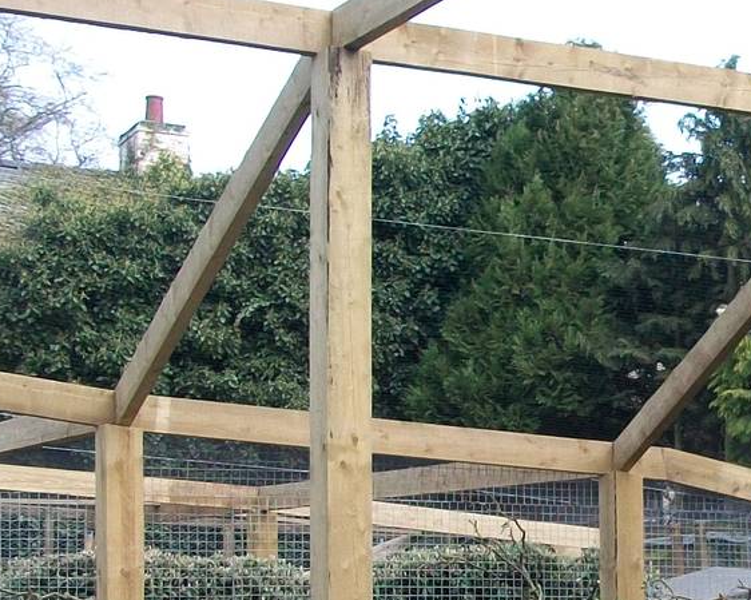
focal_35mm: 89
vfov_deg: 17.2
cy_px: 406
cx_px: 855
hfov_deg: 20.4
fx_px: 1977
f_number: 2.9
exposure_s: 1/500
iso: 130
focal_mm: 5.7
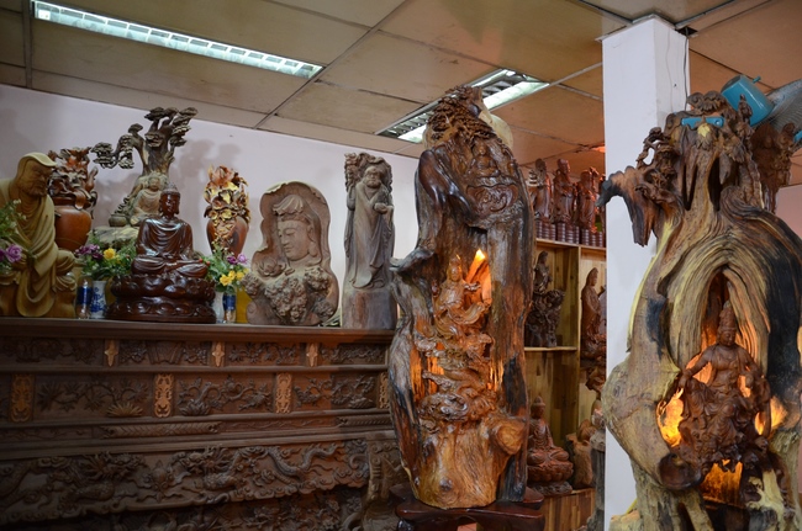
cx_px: 401
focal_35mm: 27
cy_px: 266
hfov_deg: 67.5
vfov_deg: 47.8
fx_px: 600
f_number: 3.5
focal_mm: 18
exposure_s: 1/50
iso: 1600
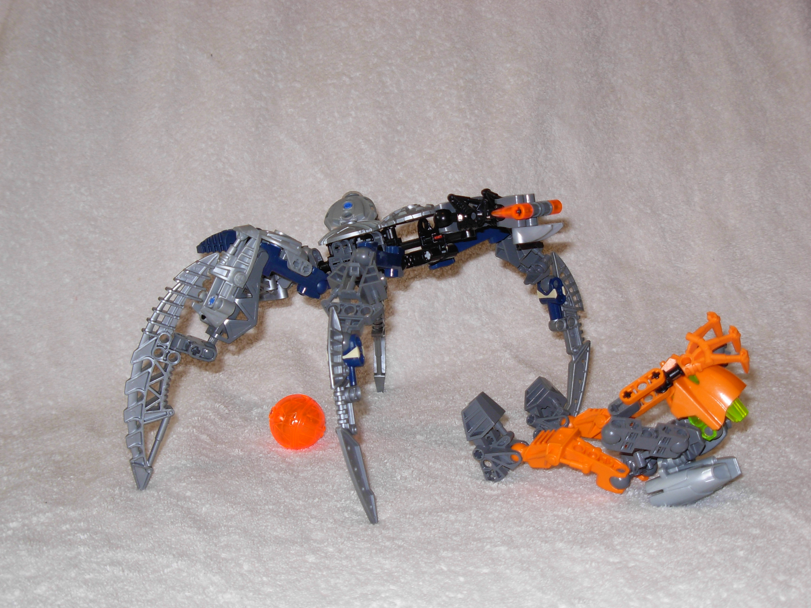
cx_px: 409
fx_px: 1523
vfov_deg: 22.6
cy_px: 300
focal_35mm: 65
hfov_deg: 29.8
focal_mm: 10.5
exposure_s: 1/32
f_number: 3.4
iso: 79
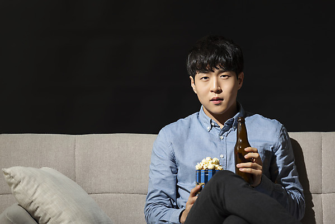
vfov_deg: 7.6
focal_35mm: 180
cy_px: 112
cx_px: 168
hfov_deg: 11.4
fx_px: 1676
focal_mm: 180
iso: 100
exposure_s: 1/125
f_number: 3.5
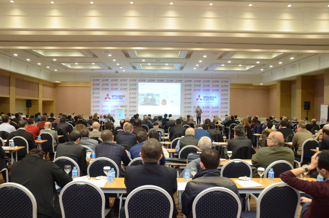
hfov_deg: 57.3
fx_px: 301
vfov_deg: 39.8
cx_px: 164
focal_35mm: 33
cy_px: 109
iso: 1000
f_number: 5
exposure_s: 1/40
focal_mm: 22
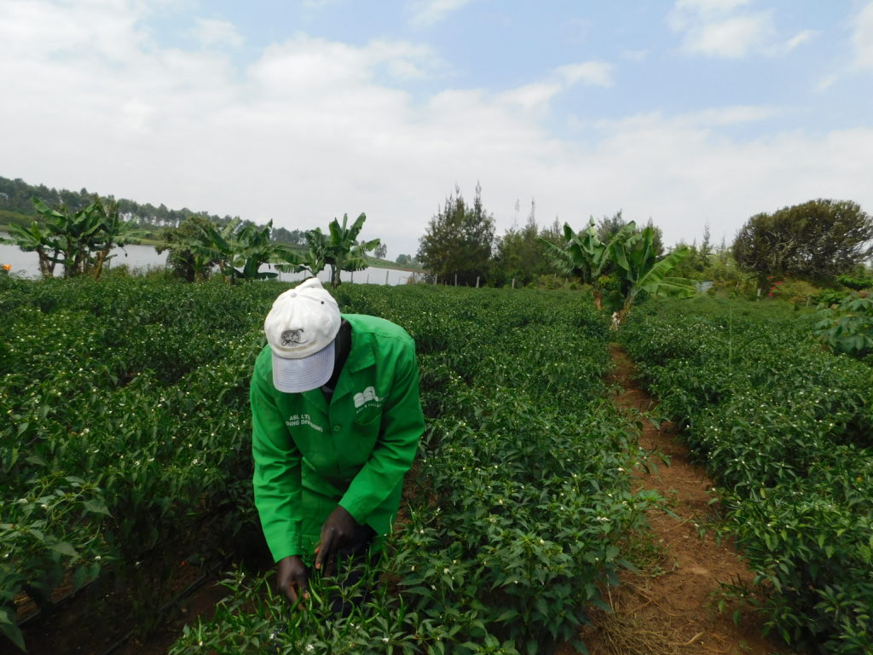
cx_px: 436
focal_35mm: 23
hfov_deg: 73.9
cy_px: 328
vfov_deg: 58.9
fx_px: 580
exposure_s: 1/400
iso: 125
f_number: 6
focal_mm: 4
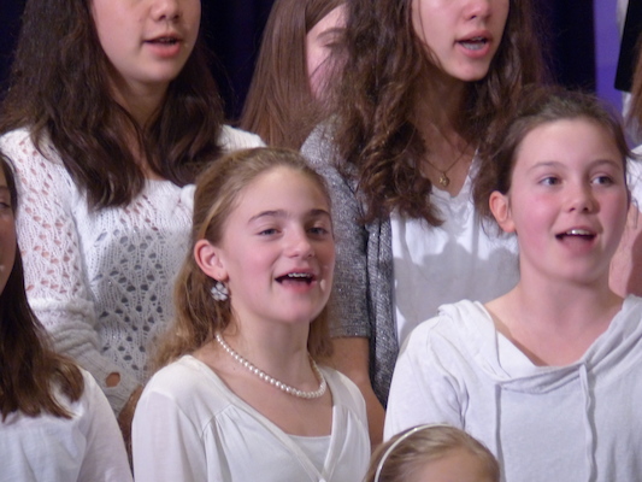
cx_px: 321
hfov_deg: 3.3
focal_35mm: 600
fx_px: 11130
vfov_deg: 2.5
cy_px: 241
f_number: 2.8
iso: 400
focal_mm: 108
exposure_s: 1/20
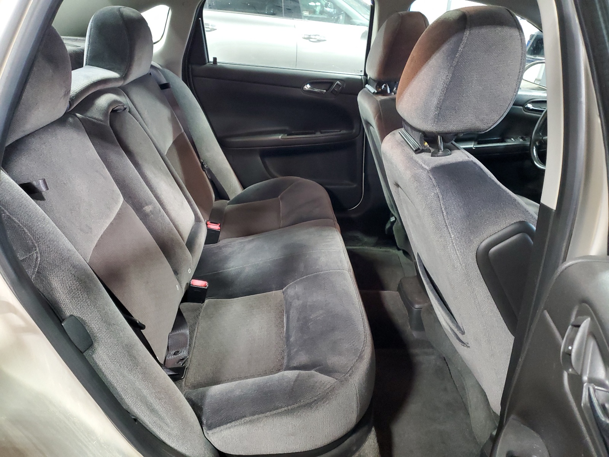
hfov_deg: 67.3
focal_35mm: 26
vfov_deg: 53.1
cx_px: 304
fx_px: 457
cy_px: 228
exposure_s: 1/17
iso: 318
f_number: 1.5
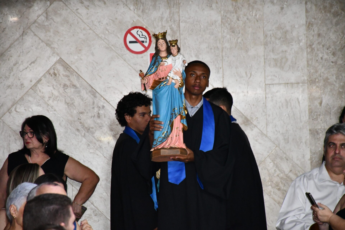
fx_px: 2012
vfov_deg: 6.5
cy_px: 115
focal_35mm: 210
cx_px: 172
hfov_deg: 9.8
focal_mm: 140
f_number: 5.6
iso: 6400
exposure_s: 1/60
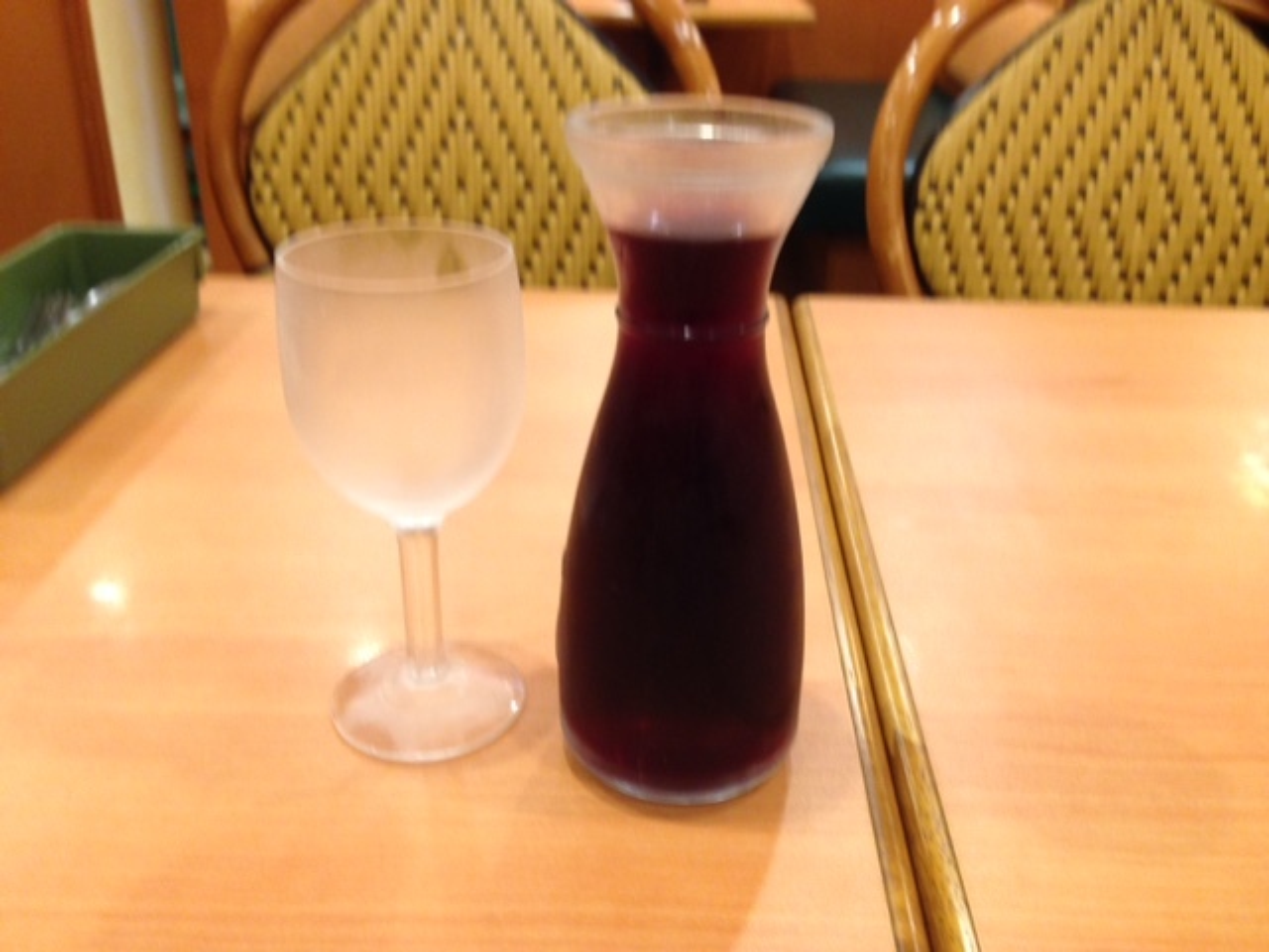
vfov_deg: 42.9
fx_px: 1210
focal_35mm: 33
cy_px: 476
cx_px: 634
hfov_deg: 55.4
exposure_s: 1/20
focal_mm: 4.12
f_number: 2.4
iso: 125
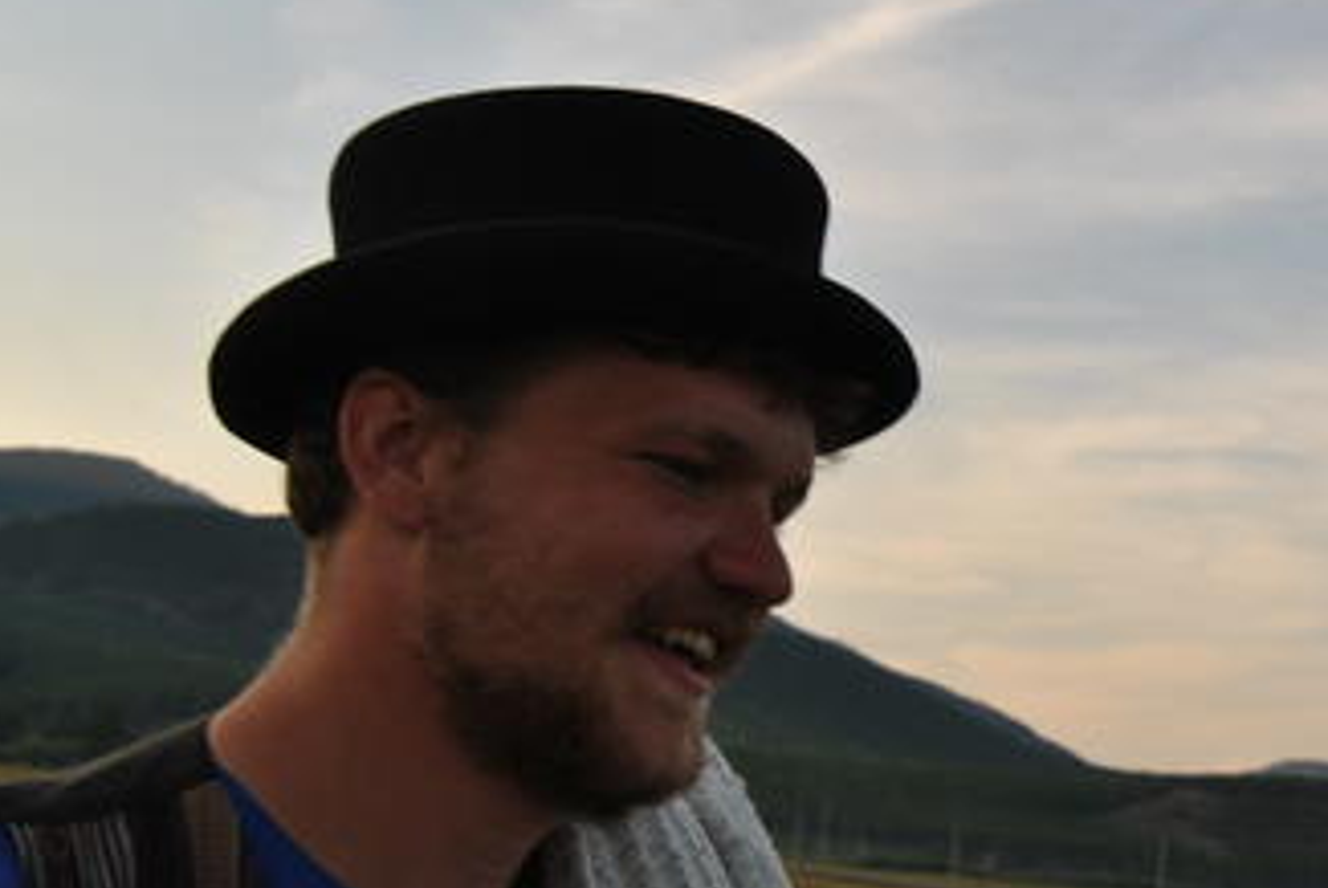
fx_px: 1957
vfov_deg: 25.6
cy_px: 391
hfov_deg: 36.5
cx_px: 1010
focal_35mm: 53
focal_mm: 18
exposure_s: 1/160
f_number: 6.3
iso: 100
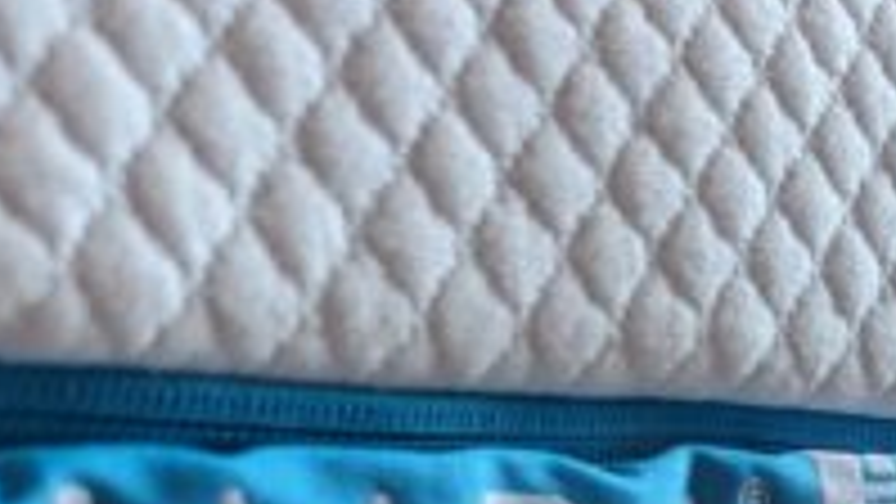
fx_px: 1877
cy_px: 878
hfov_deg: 26.6
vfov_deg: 13.8
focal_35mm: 79
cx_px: 648
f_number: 1.85
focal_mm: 6.81
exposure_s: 1/30.3
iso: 48
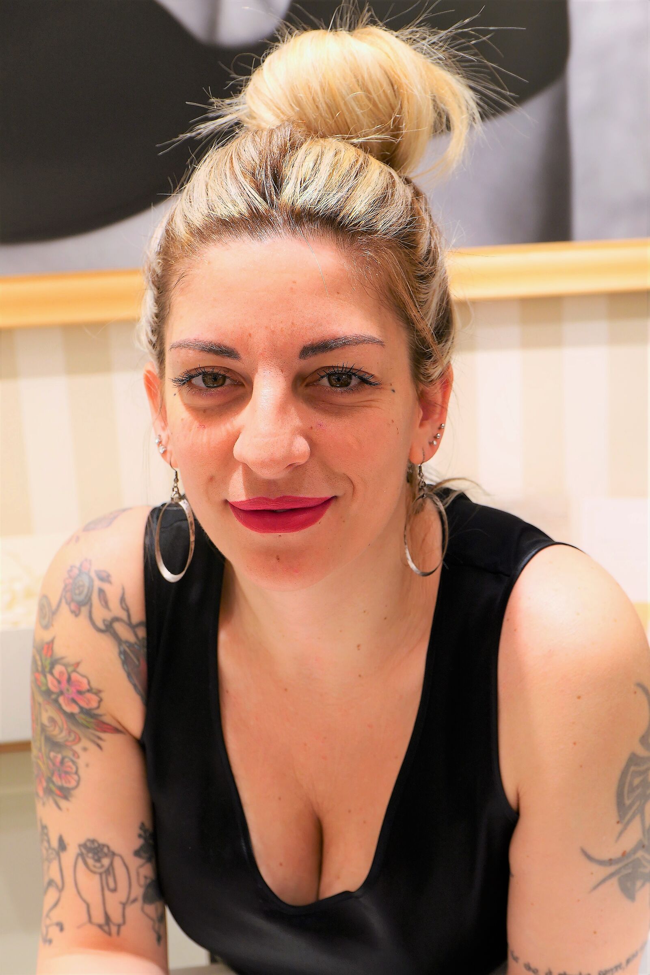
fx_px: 1353
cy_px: 488
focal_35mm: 50
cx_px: 325
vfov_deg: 39.6
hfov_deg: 27.0
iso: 250
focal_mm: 22.7
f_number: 3.5
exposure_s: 1/100
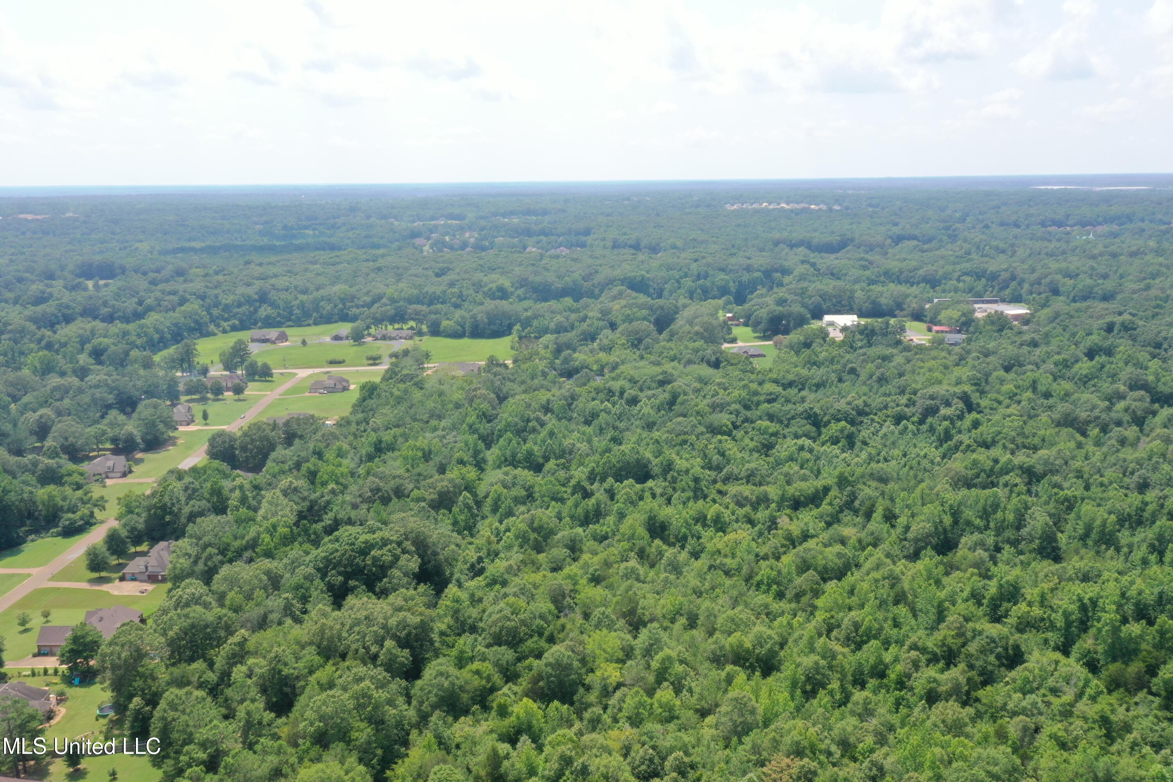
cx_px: 586
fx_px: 912
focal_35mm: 28
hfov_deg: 65.5
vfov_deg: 46.4
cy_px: 391
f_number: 11
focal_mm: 10.26
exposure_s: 1/80
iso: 100
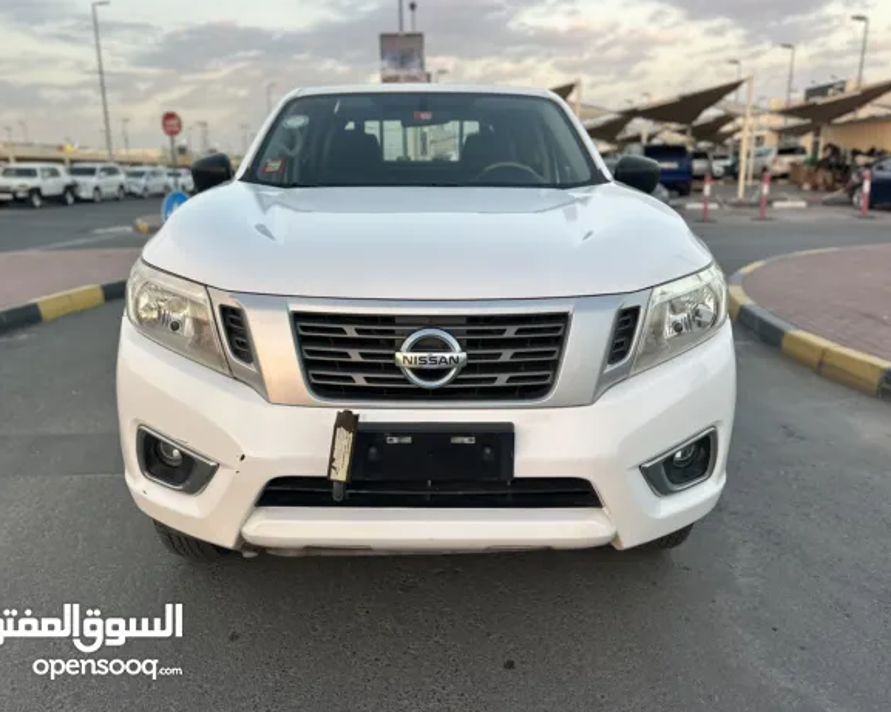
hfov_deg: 66.0
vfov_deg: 54.9
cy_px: 346
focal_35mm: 26
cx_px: 414
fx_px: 685
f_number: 1.78
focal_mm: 6.86
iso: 64
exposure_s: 1/187
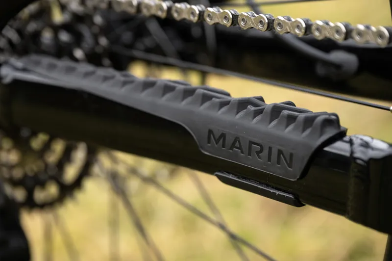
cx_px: 196
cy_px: 130
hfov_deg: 17.1
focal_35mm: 120
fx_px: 1306
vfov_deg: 11.4
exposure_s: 1/200
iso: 320
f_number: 5
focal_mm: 120
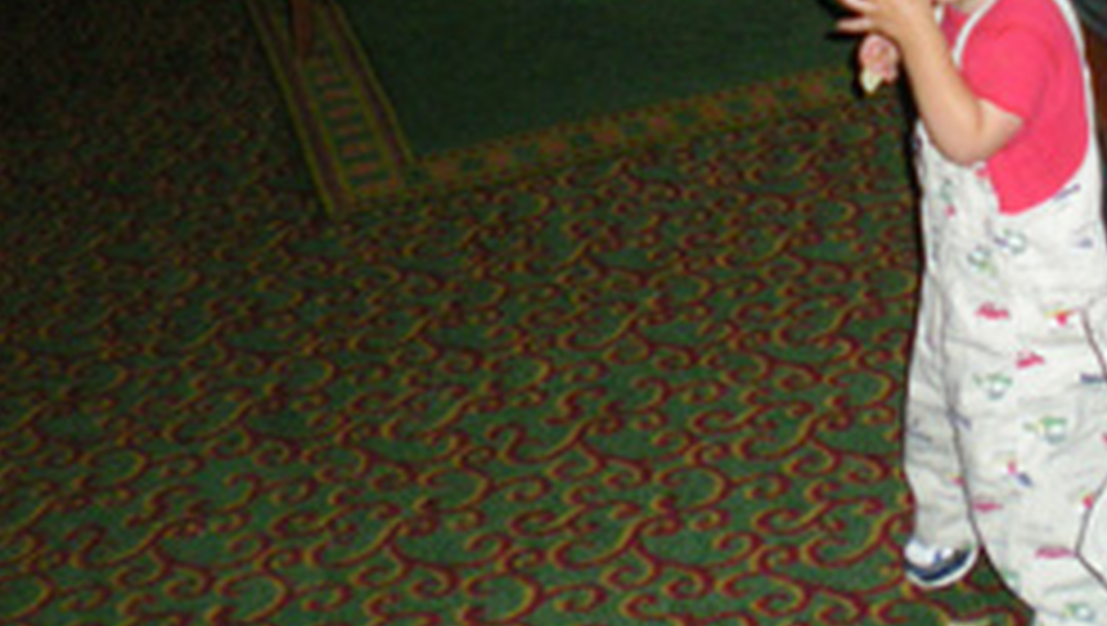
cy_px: -88
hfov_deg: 24.4
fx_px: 2468
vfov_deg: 14.1
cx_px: 1053
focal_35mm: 84
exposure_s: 1/60
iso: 317
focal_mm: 6.3
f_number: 3.1
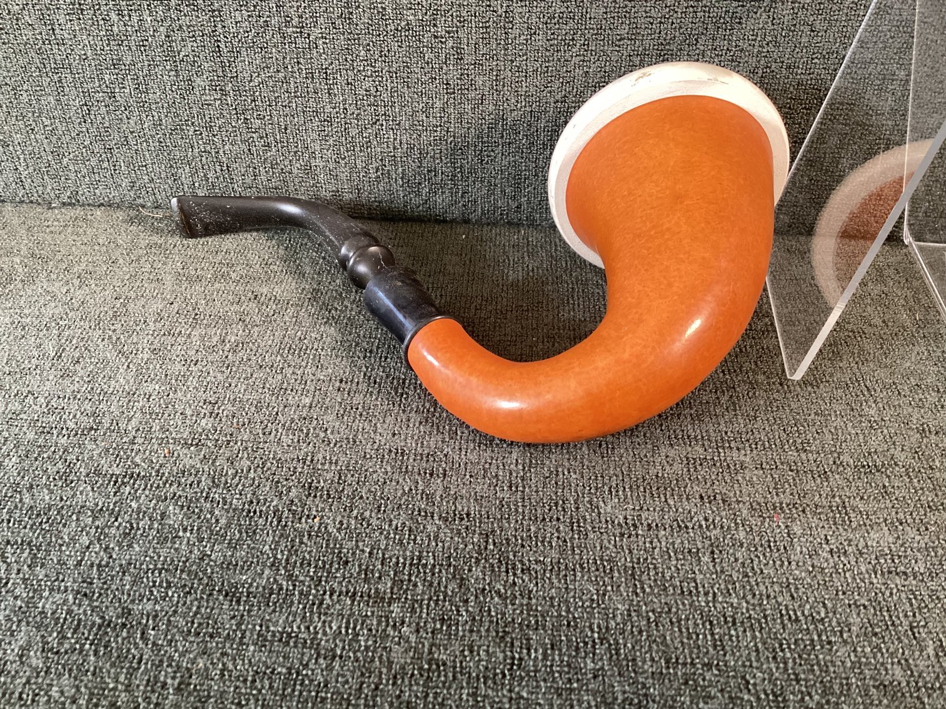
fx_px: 847
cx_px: 473
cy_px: 354
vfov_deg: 45.4
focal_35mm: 31
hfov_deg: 58.3
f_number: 2.4
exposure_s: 1/60
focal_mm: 3.3
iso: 320
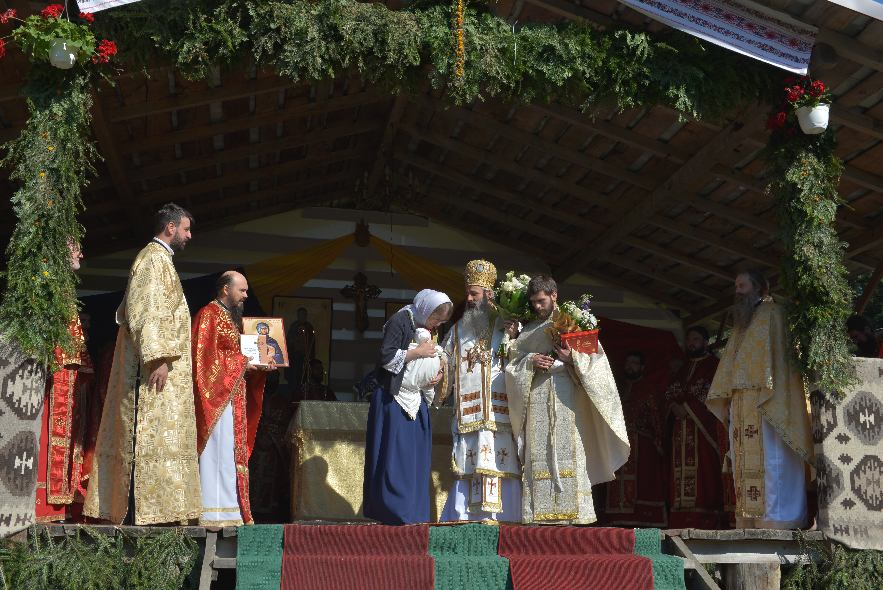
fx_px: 981
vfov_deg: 33.4
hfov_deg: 48.4
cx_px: 442
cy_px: 295
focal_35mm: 40
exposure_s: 1/250
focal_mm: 40
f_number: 8
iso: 100
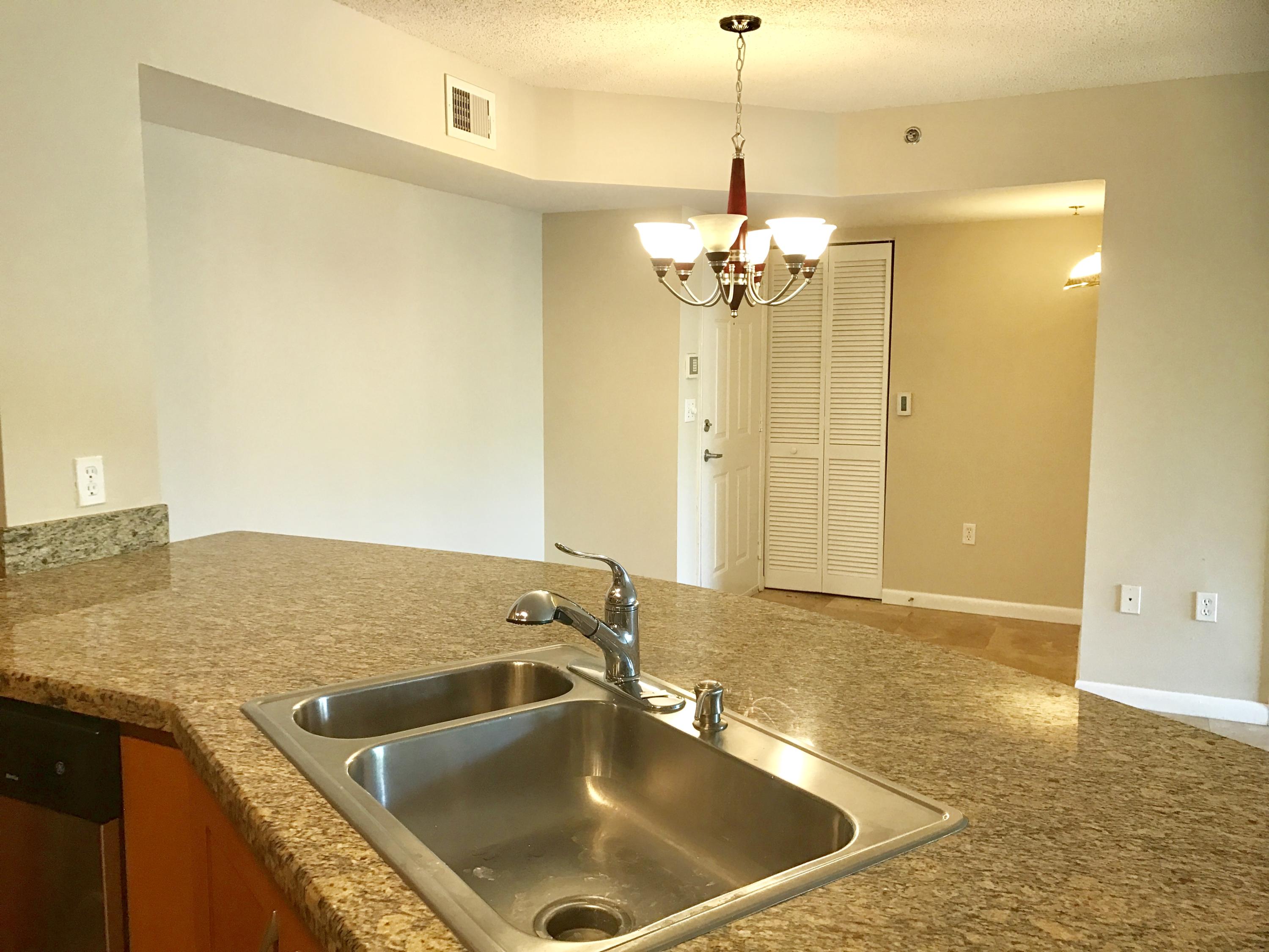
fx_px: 1026
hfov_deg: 63.4
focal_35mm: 28
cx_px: 634
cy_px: 476
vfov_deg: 49.7
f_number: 1.8
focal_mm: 3.99
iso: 40
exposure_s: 1/24
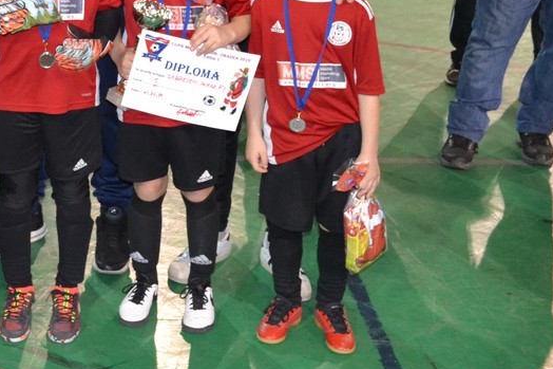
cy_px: 4
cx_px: 15
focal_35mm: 66
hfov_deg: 28.8
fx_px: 1013
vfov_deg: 20.0
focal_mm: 18
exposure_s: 1/60
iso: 2200
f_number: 3.5
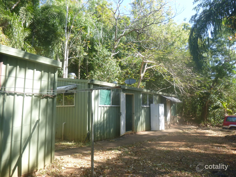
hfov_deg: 69.4
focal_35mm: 25
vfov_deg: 54.9
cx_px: 118
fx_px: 170
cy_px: 88
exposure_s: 1/100
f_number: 3.9
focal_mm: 4.5
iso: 100
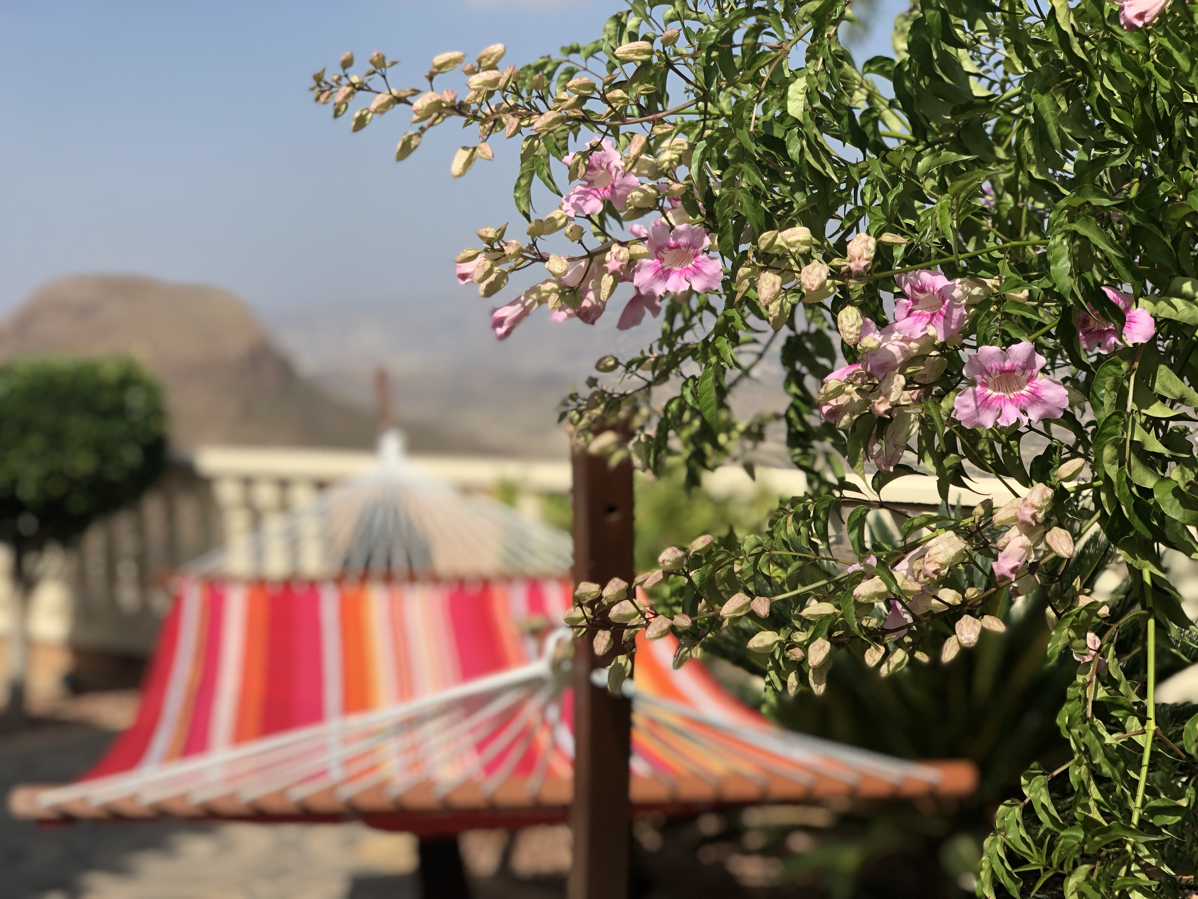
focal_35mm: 52
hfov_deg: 36.8
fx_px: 1800
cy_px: 450
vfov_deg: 28.0
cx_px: 599
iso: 16
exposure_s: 1/960
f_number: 2.4
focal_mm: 6
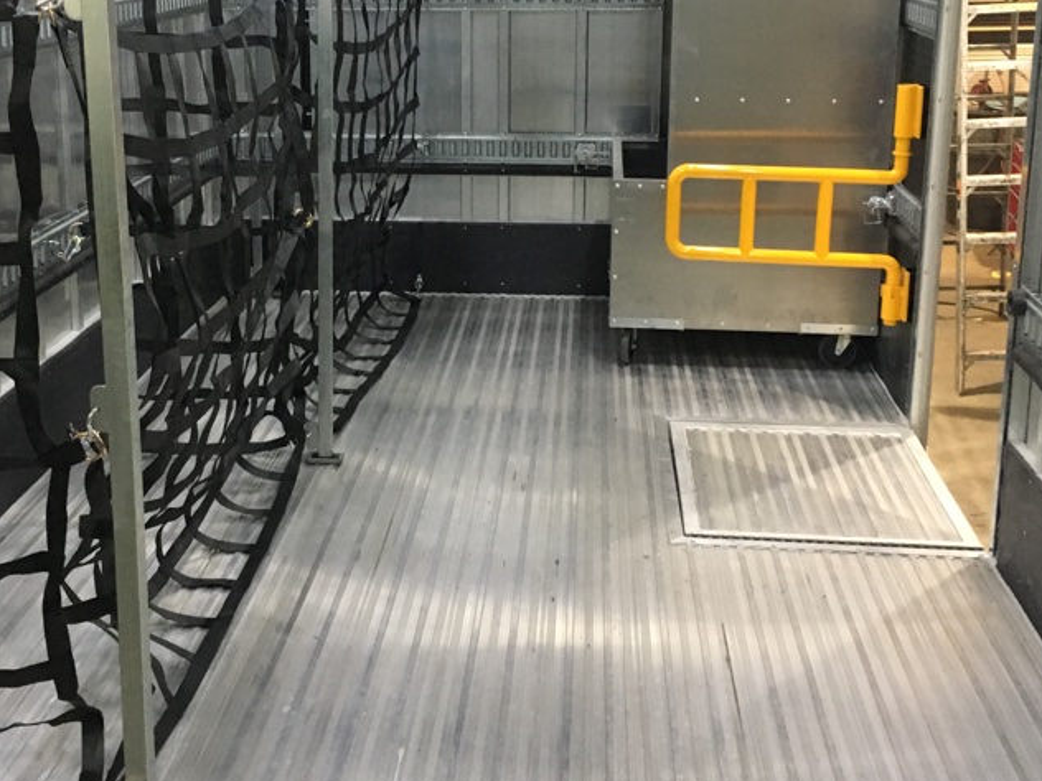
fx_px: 1415
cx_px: 434
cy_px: 237
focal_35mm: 47
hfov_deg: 40.3
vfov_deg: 30.6
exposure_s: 1/30
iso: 200
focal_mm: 4.15
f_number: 2.2
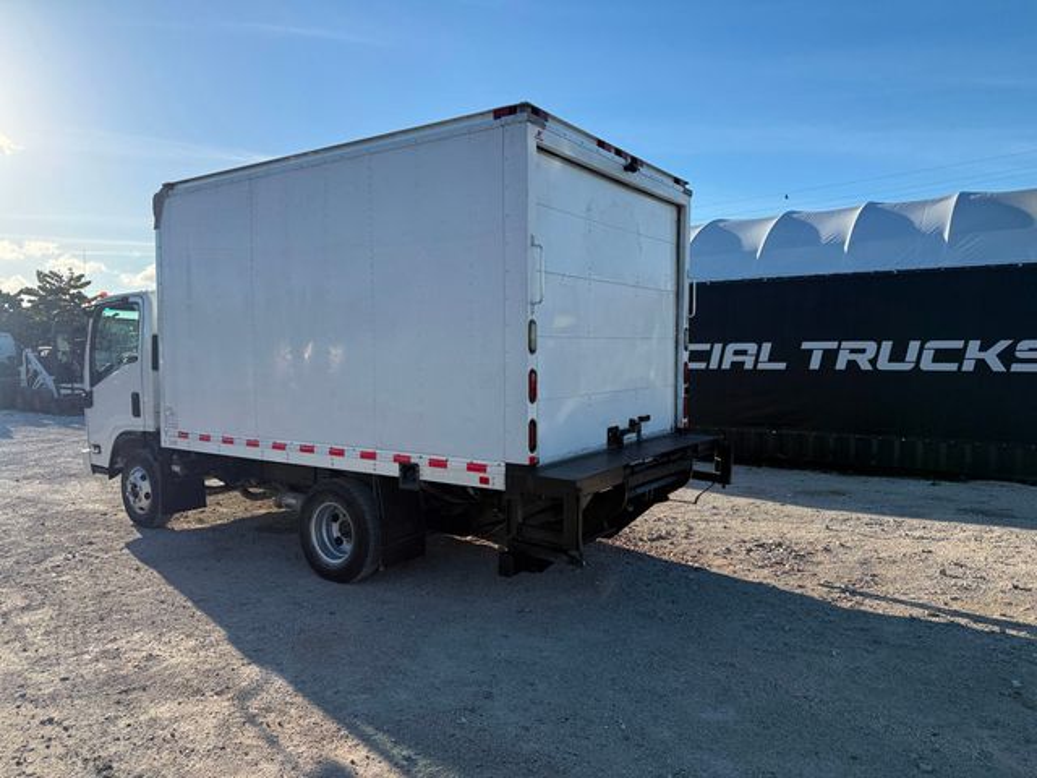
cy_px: 389
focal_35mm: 24
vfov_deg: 56.8
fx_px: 719
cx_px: 518
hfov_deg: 71.6
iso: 80
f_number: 1.78
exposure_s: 1/6173
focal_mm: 6.76
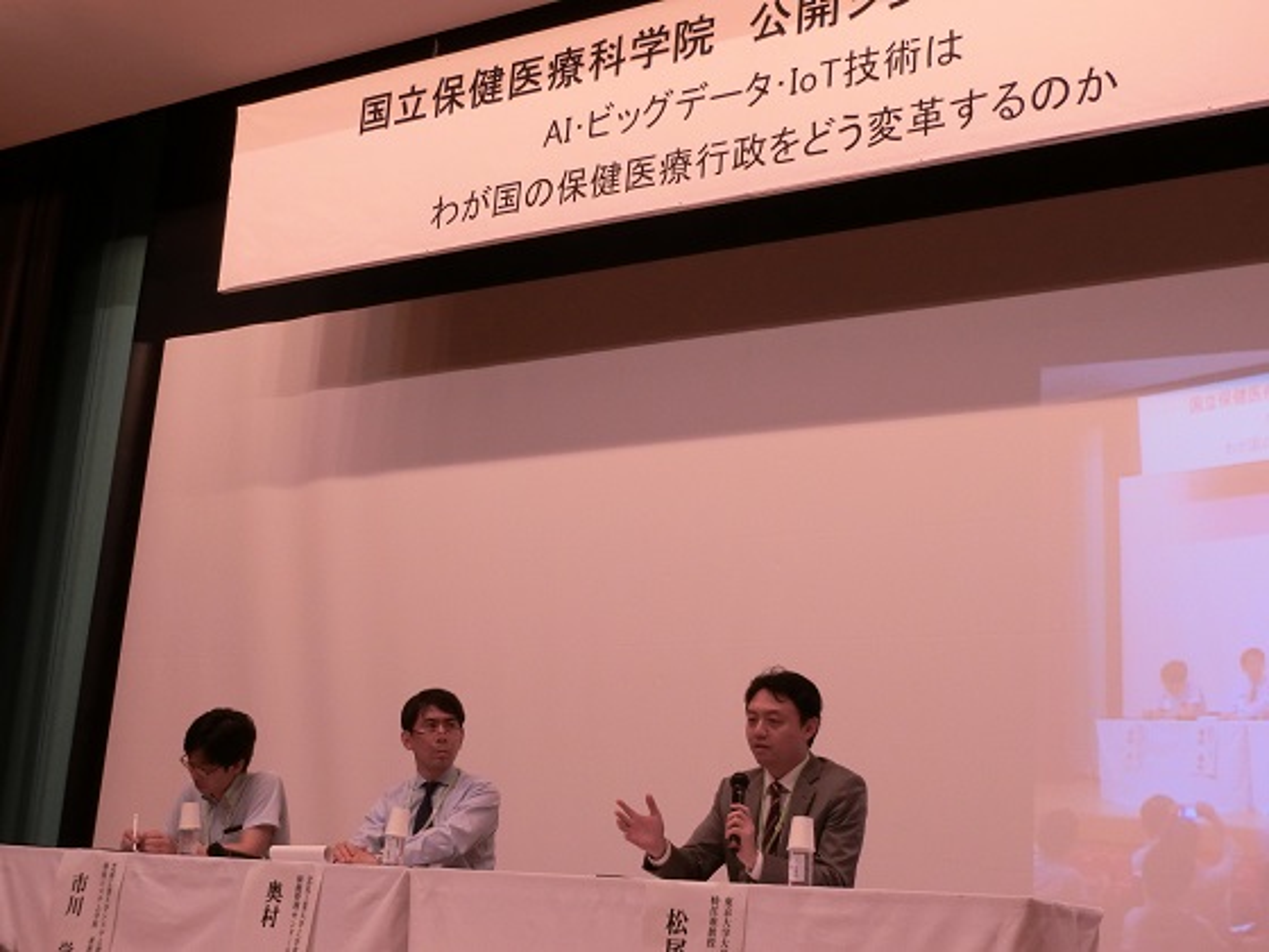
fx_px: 1906
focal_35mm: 52
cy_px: 476
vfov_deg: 28.0
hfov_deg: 36.8
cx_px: 634
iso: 400
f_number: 4.7
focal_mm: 9.3
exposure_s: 1/60
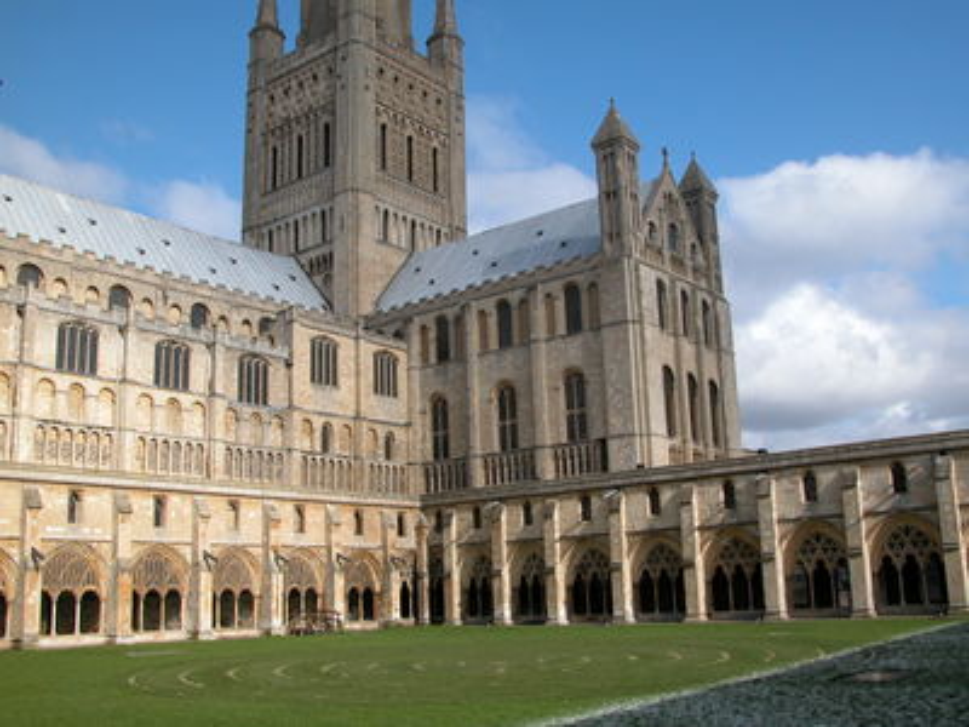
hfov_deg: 52.6
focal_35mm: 35
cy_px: 364
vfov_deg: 40.7
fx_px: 980
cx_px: 484
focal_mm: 8.9
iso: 100
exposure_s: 1/372
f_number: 6.3
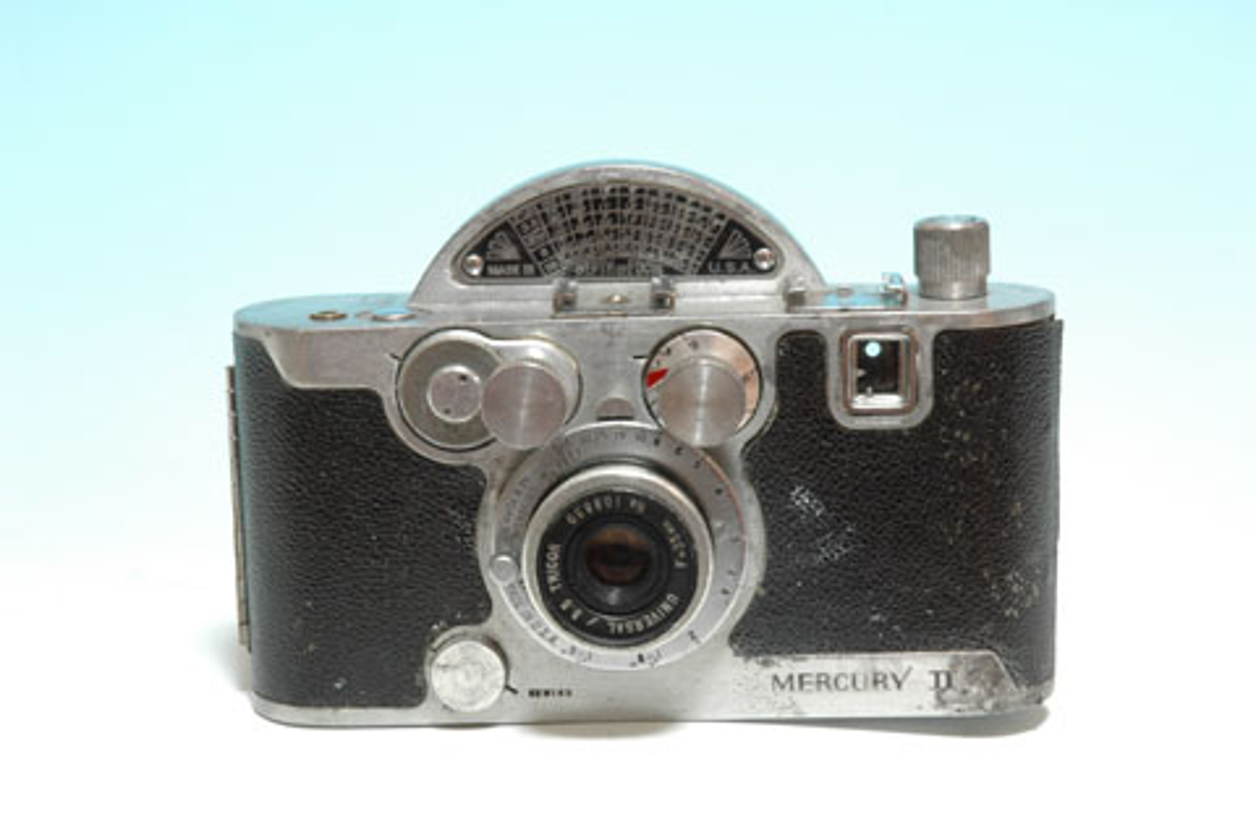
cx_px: 628
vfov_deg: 13.0
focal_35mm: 105
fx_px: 3660
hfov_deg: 19.5
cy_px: 418
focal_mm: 70
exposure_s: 1.3
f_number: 13
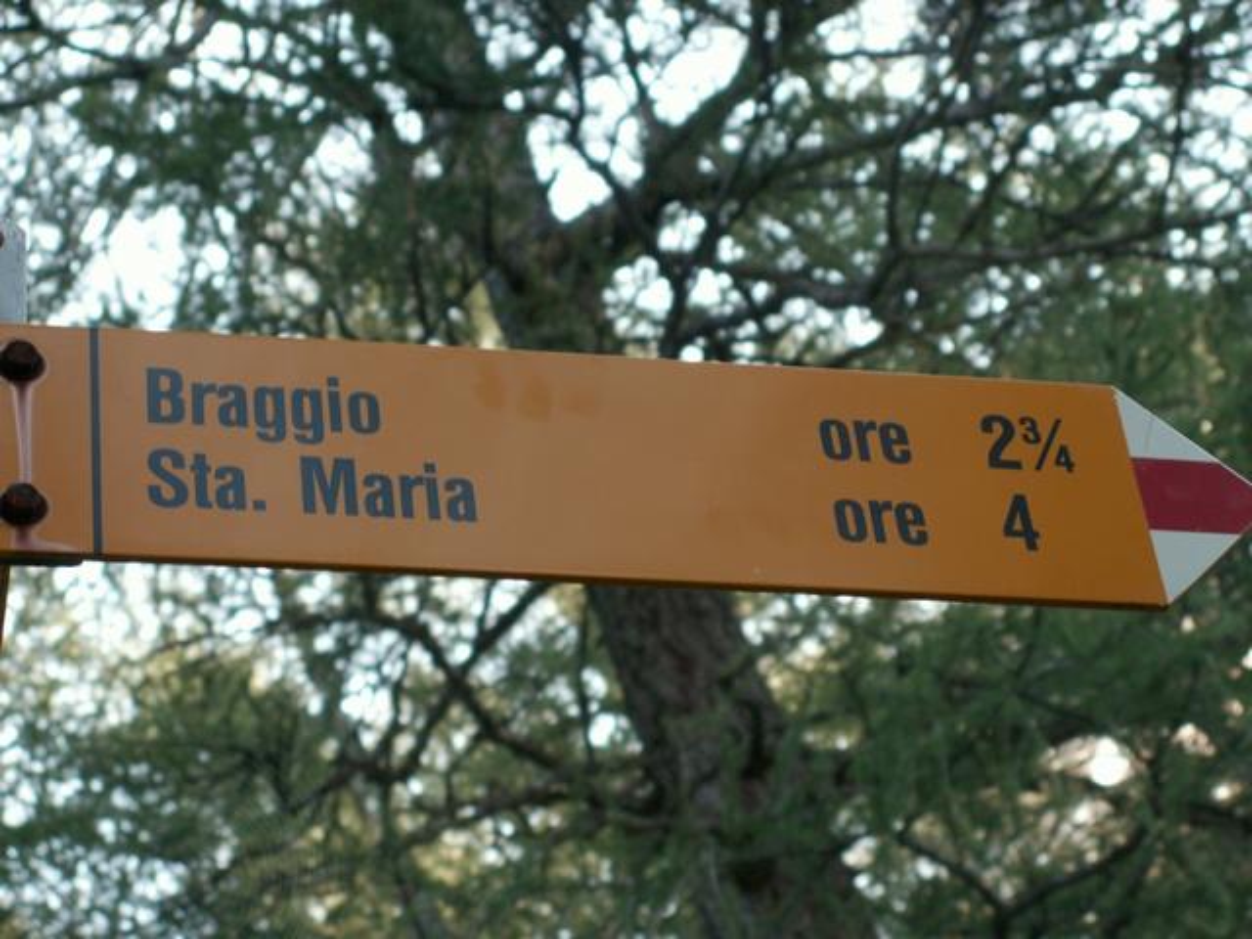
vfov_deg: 14.1
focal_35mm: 105
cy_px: 470
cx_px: 626
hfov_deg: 18.7
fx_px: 3798
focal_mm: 17.16
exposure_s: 1/40
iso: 50
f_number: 3.5
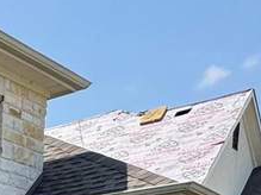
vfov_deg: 15.0
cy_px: 376
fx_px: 618
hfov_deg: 14.8
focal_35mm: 82
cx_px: -367
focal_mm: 2.22
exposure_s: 1/1277
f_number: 2.2
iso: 50
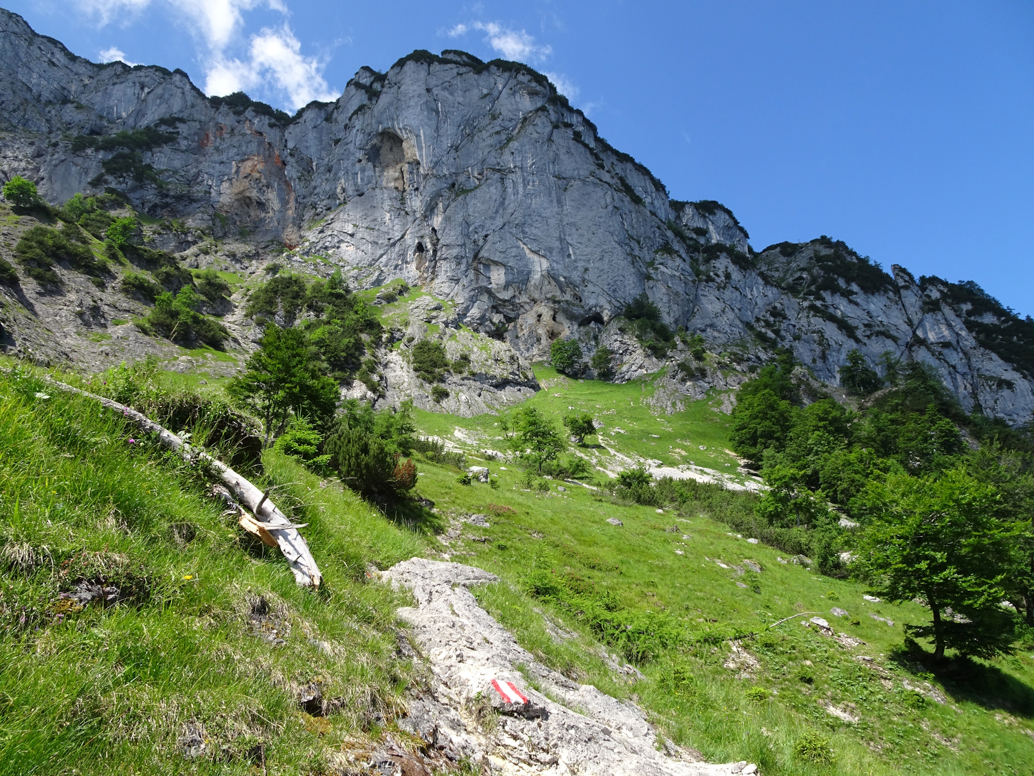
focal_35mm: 24
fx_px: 717
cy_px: 388
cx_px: 517
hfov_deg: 71.6
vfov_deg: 56.8
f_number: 3.5
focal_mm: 4.1
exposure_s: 1/500
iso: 80
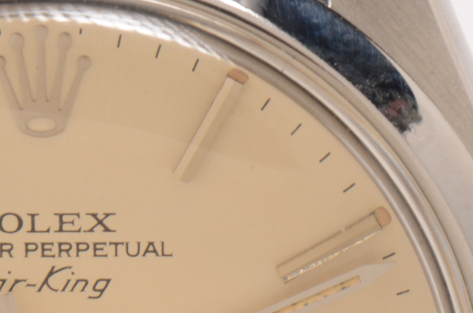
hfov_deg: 6.7
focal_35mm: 306
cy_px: 280
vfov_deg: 4.5
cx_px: 254
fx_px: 4015
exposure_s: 1/125
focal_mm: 85
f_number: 25
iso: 400
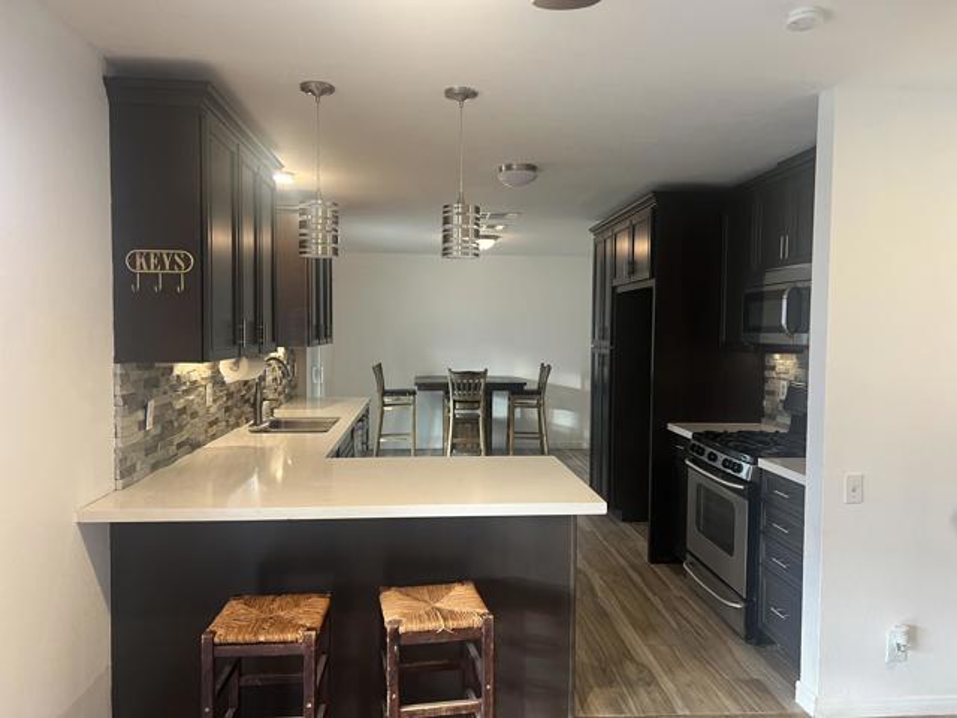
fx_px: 719
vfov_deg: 53.1
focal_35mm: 26
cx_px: 478
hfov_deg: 67.3
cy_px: 359
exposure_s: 1/60
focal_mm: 5.7
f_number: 1.5
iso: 160
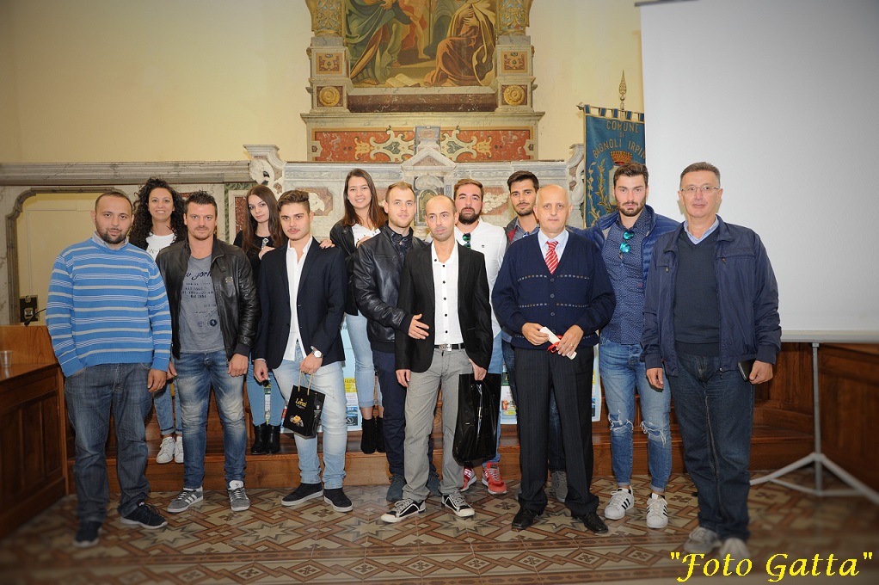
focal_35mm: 30
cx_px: 440
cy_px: 292
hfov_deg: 62.0
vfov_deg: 43.6
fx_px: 732
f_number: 5
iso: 1600
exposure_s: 1/60
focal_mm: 30
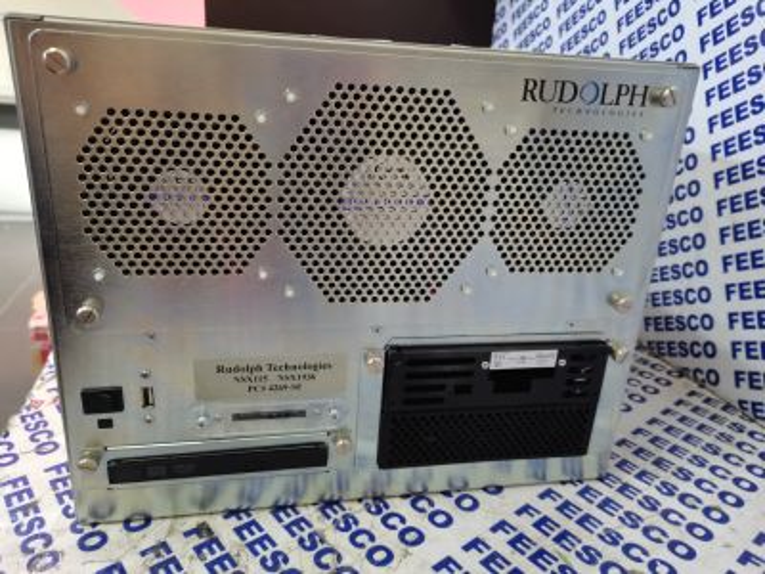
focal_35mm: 26
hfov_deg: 67.3
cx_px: 382
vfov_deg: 53.1
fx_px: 575
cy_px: 287
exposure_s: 1/20
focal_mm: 5.58
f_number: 1.8
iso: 640
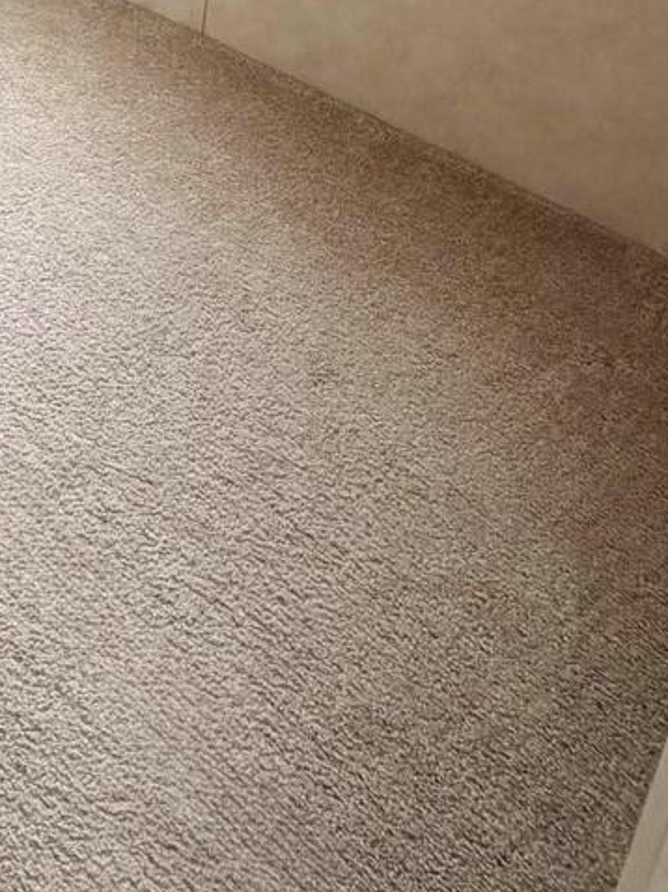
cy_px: -202
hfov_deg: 26.6
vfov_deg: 33.5
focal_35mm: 45
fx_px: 1159
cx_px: -230
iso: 160
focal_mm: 2.22
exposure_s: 1/121
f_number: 2.2
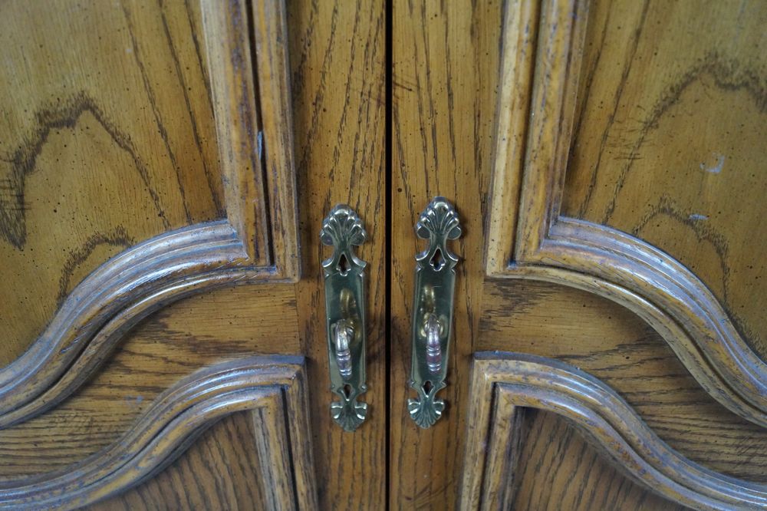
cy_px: 256
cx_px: 384
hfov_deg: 67.4
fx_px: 575
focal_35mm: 27
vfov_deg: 47.9
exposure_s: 1/160
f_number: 3.5
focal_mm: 18
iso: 3200
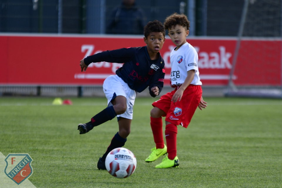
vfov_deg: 4.6
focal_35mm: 300
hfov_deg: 6.9
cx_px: 141
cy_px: 94
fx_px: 2350
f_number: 2.8
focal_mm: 200
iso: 280
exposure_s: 1/1000
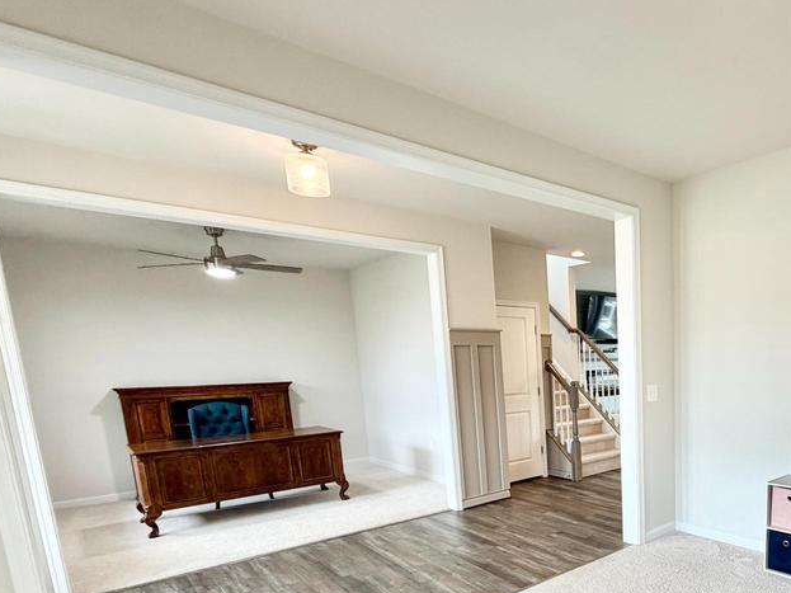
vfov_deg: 56.1
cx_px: 634
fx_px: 525
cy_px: 443
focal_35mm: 23
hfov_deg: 67.0
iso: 160
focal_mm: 2.22
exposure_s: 1/120
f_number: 2.2
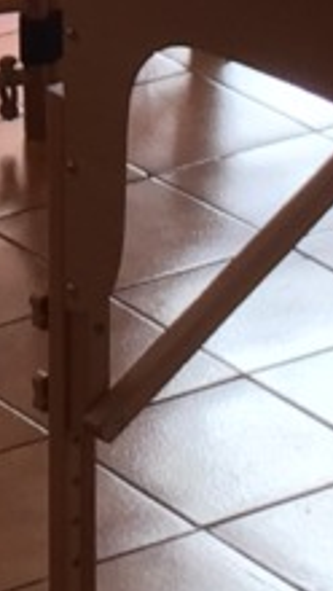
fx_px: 4326
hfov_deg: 4.4
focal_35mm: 276
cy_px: -779
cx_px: -226
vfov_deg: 7.4
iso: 32
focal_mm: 4.15
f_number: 2.2
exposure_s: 1/101
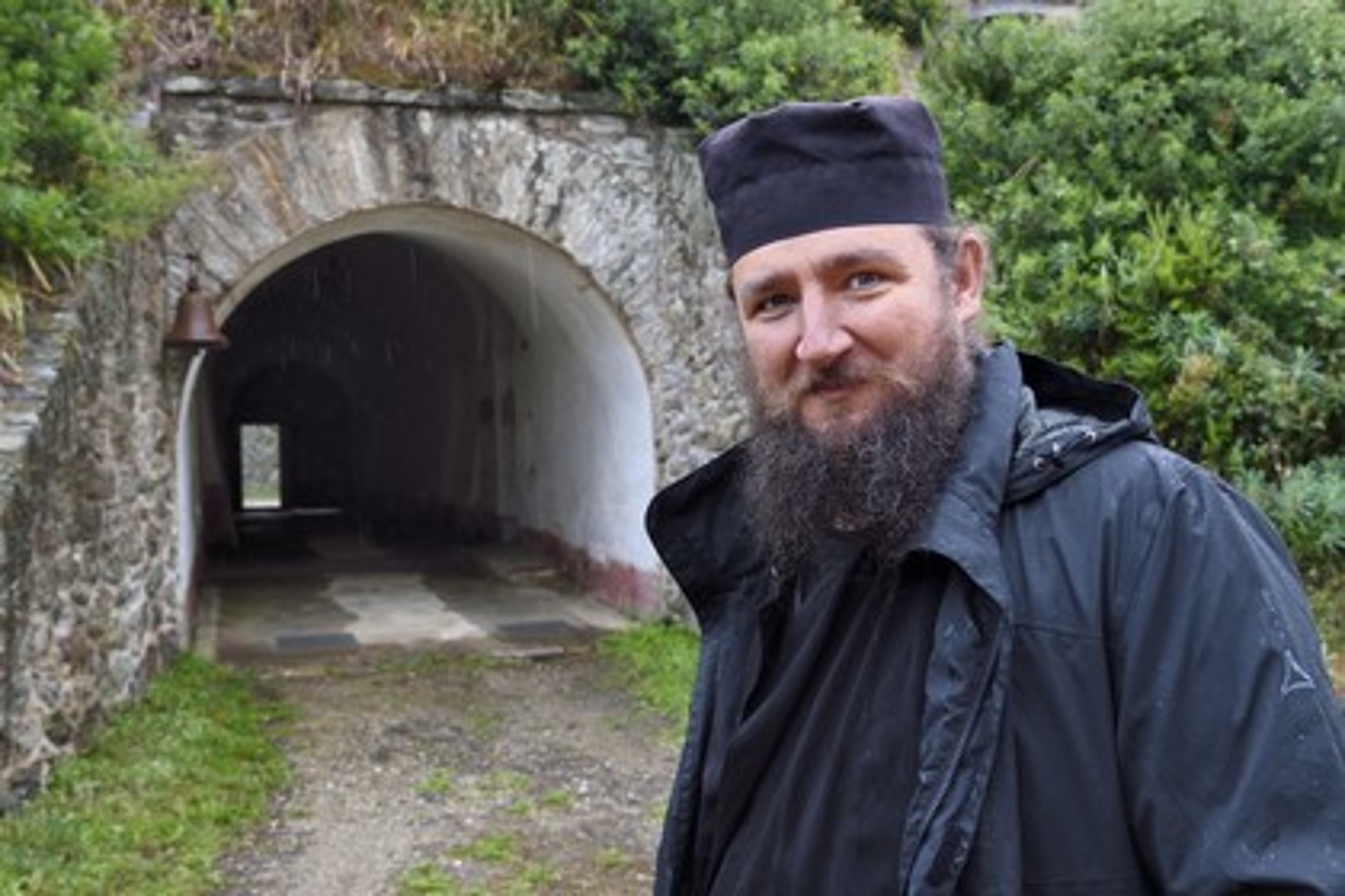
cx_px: 672
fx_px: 1420
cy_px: 448
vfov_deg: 35.1
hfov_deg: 50.7
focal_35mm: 38
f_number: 10
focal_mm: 38
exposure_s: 1/160
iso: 800
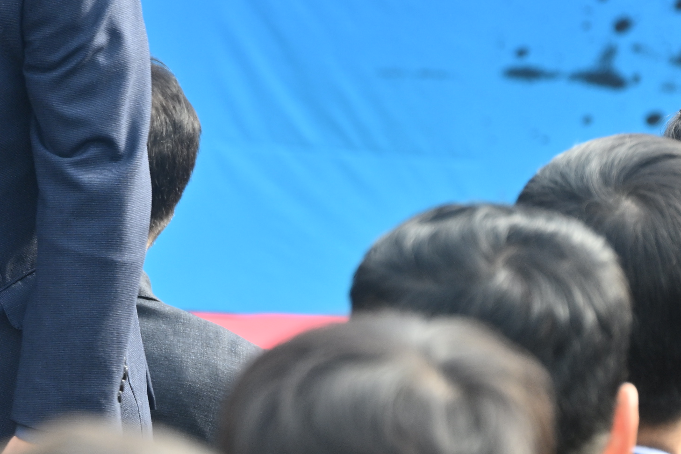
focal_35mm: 340
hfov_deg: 6.0
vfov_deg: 4.0
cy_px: 65
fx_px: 6430
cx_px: -196
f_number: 6.3
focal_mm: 120
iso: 400
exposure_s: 1/250
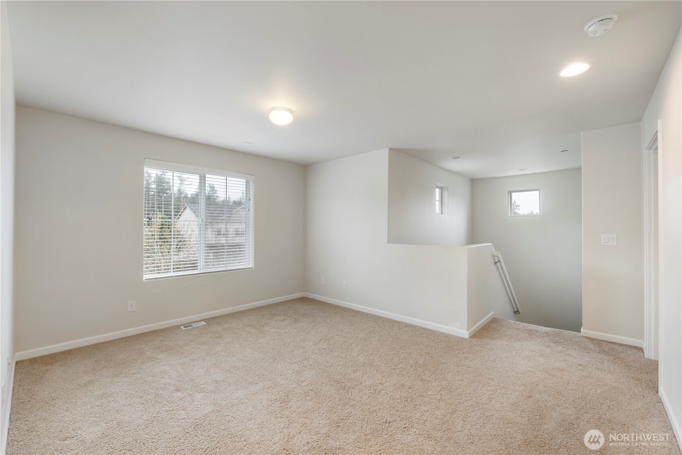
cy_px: 228
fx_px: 284
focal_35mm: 15
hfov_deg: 100.4
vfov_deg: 77.3
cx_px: 341
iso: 400
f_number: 9
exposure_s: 1/15
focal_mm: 10
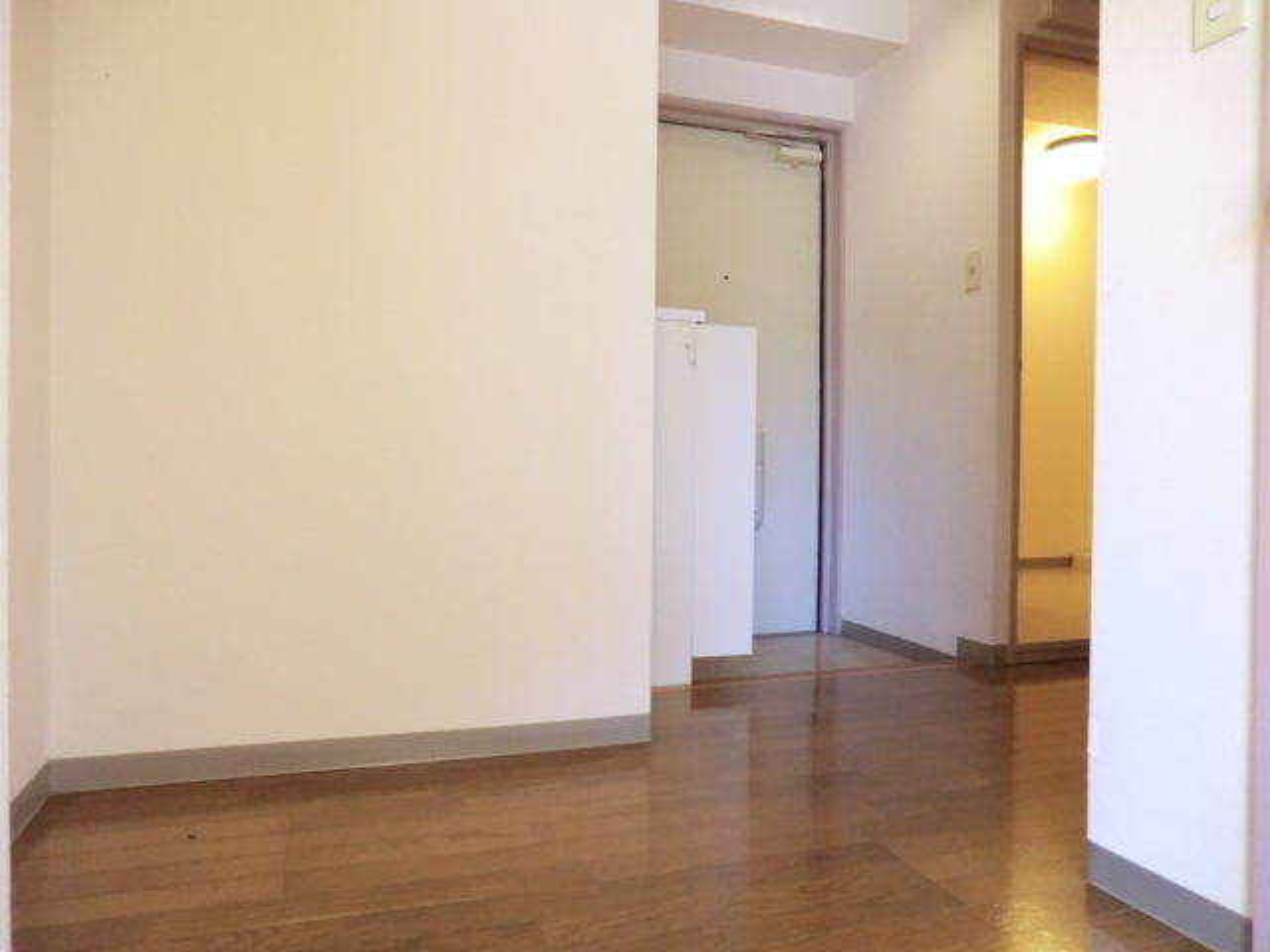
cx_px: 635
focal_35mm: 24
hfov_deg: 71.6
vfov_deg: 56.8
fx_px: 881
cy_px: 476
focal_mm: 4.3
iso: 640
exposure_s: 1/60
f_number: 3.2
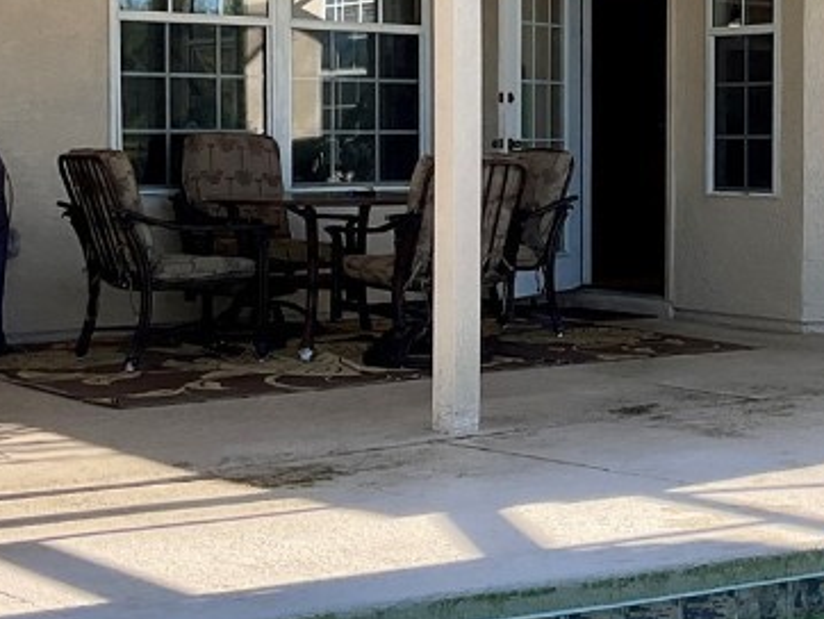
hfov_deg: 22.7
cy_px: 150
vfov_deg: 17.9
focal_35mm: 82
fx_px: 1953
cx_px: 858
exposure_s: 1/428
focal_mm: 3
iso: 16
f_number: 1.8
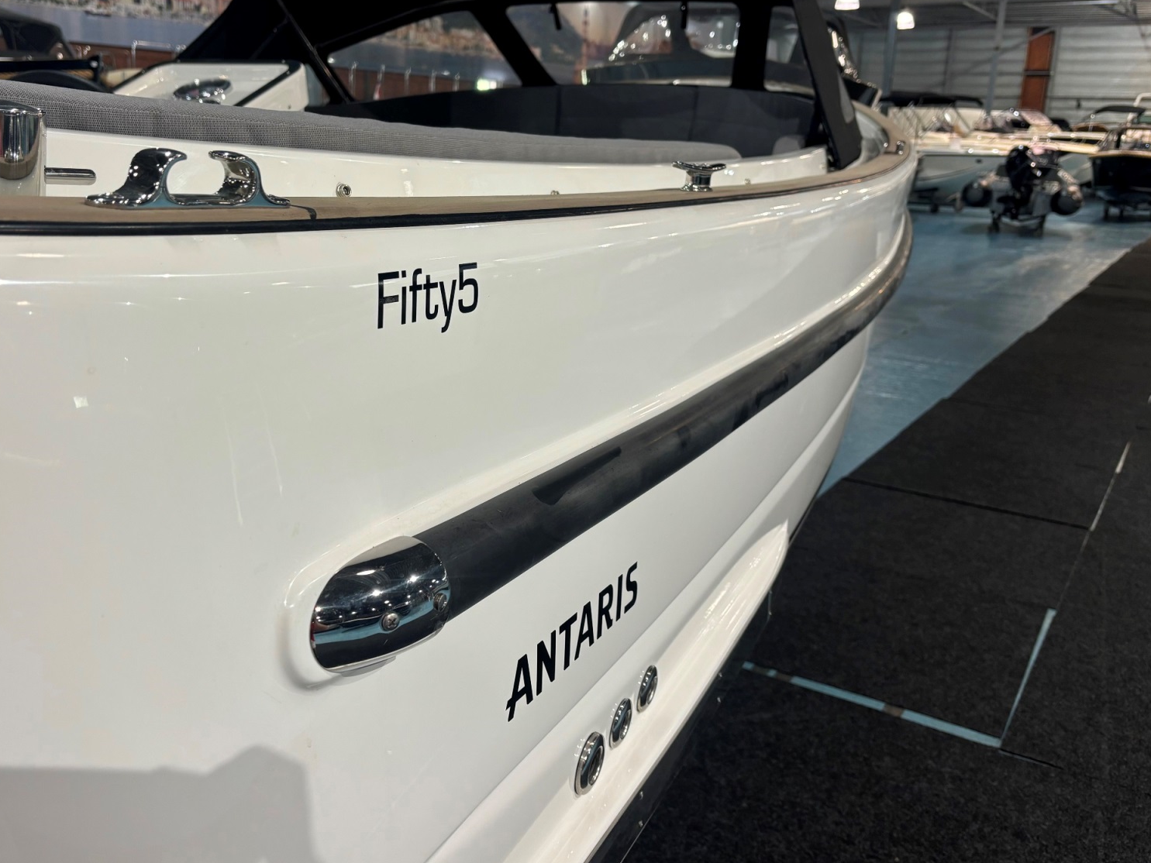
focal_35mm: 32
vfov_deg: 44.1
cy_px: 371
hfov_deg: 56.5
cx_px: 474
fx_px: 1064
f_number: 1.6
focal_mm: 5.96
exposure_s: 1/50
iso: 64
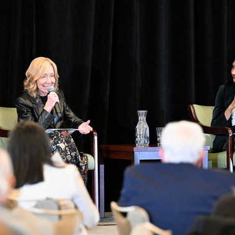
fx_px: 1974
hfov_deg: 6.8
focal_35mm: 257
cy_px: 118
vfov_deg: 6.8
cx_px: 152
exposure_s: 1/200
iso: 12800
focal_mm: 200
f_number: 3.5
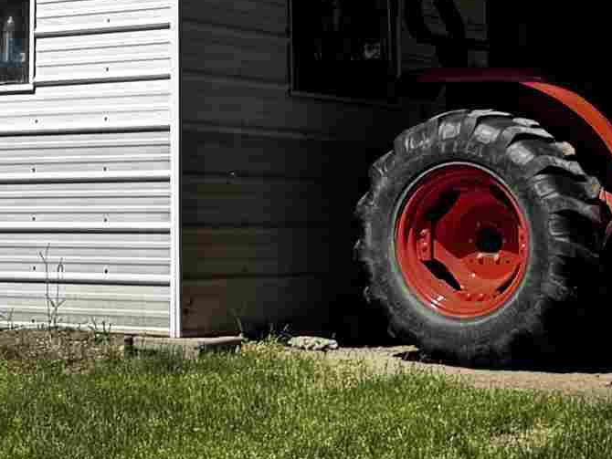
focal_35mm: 110
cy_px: -20
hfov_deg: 17.7
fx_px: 1945
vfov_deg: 13.3
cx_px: 95
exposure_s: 1/3413
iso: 80
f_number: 1.78
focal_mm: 6.76
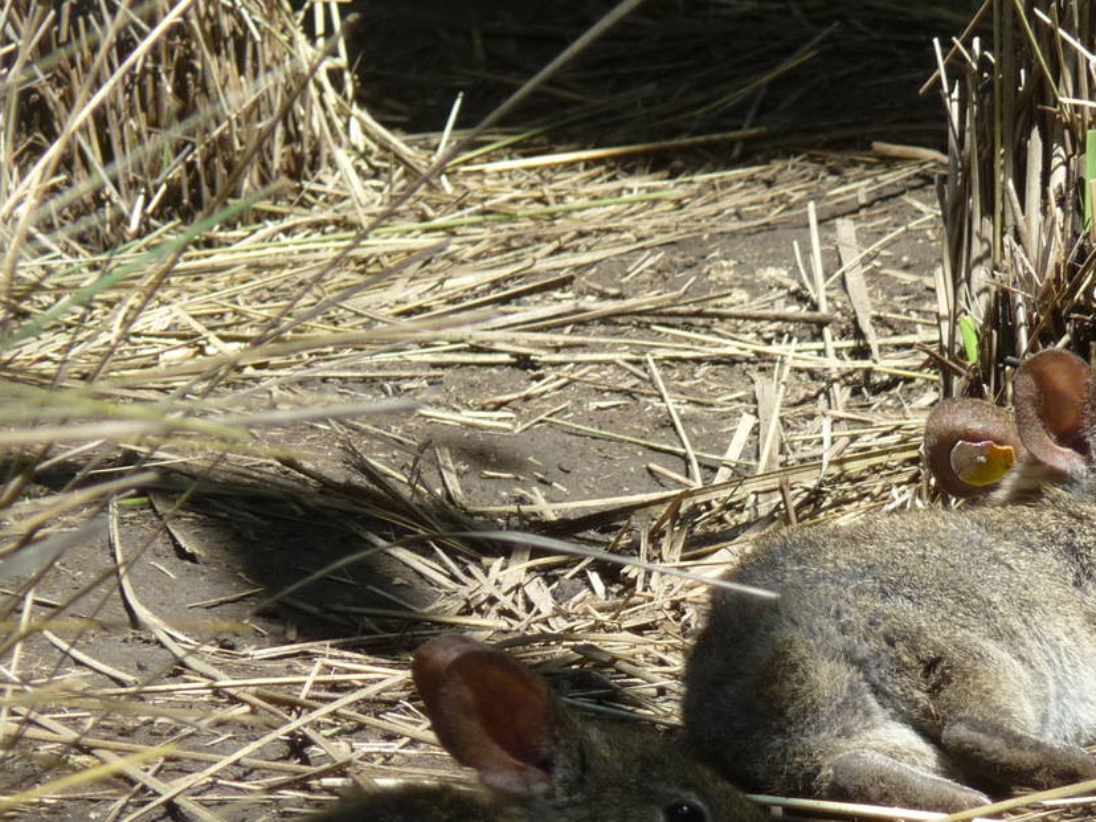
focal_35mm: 541
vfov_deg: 2.7
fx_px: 17129
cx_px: 790
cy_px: 574
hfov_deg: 3.7
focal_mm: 47
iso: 125
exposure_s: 1/125
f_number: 4.9
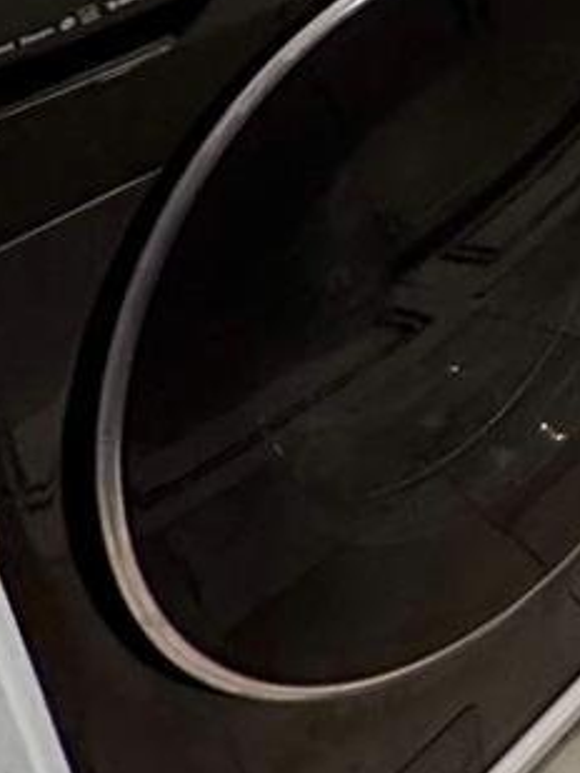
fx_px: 1518
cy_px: -325
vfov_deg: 23.8
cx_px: 1191
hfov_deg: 16.2
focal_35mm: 68
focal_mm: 2.22
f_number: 2.2
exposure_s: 1/60
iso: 250
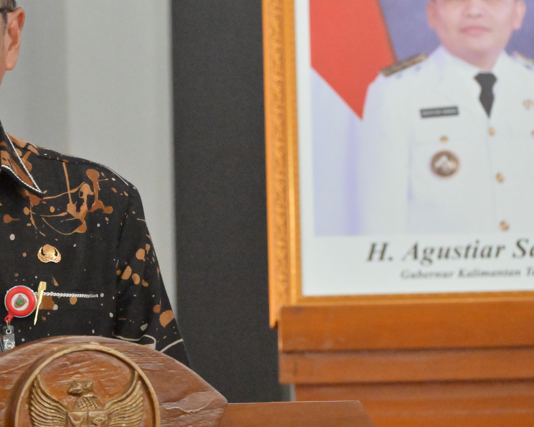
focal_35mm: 454
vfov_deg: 3.4
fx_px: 7175
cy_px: 198
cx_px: 54
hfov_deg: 4.3
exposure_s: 1/125
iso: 8000
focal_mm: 220
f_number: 8
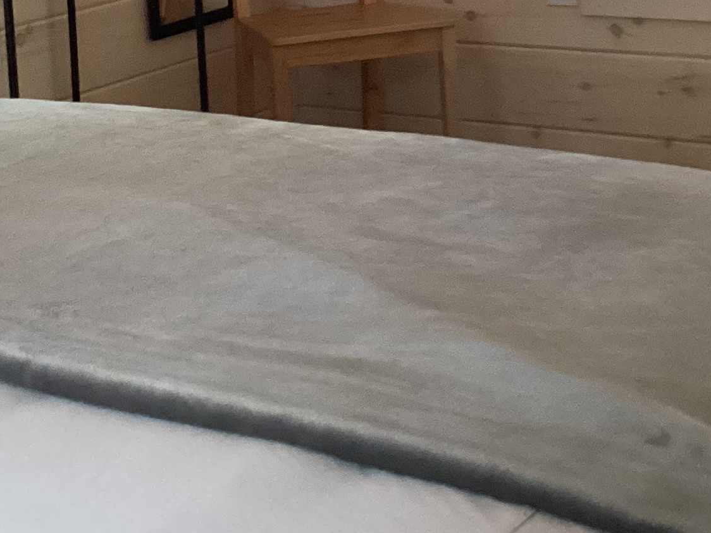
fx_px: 1849
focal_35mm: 90
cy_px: -230
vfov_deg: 15.3
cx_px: 252
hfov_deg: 21.7
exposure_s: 1/60
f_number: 2.4
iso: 400
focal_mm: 3.3
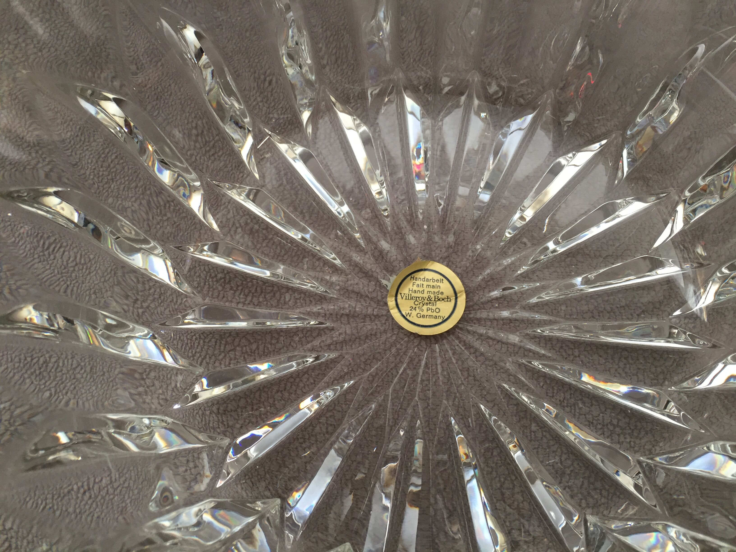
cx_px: 368
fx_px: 617
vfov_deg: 48.2
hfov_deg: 61.7
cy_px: 276
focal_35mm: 29
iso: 64
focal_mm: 4.15
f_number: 2.2
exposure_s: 1/33
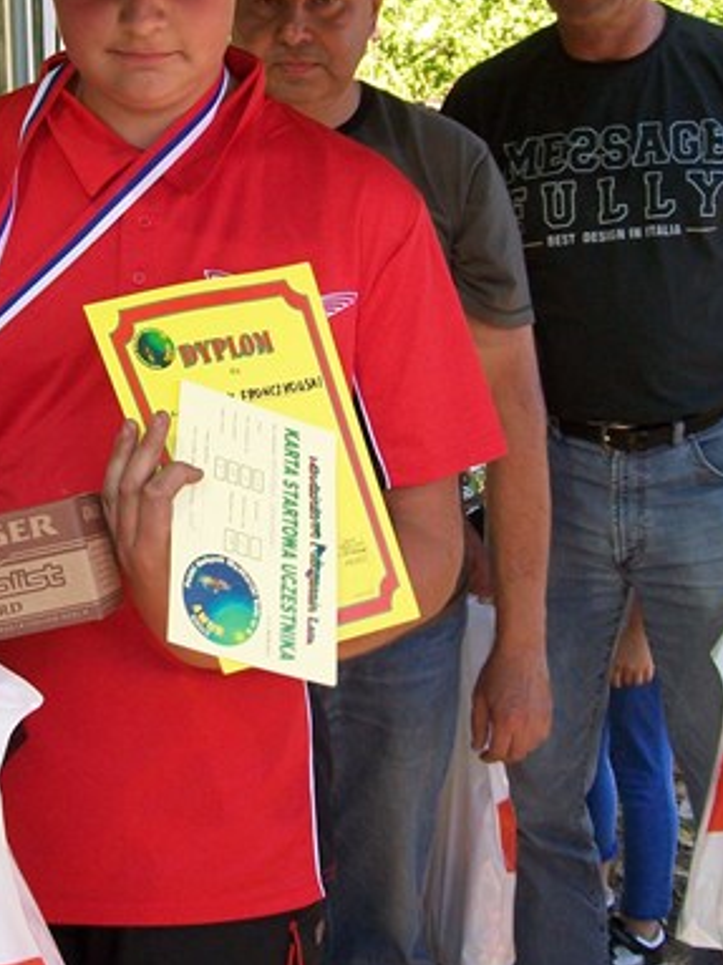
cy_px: 265
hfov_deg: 20.5
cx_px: 174
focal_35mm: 71
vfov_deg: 27.1
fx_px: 1978
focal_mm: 6.1
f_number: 2.7
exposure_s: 1/125
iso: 64
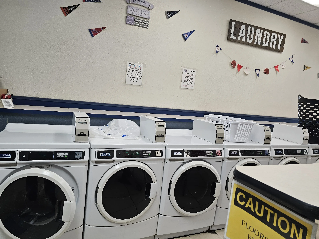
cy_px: 120
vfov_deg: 58.9
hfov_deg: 73.9
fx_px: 212
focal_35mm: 23
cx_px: 160
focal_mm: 6.3
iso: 200
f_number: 1.7
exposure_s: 1/120
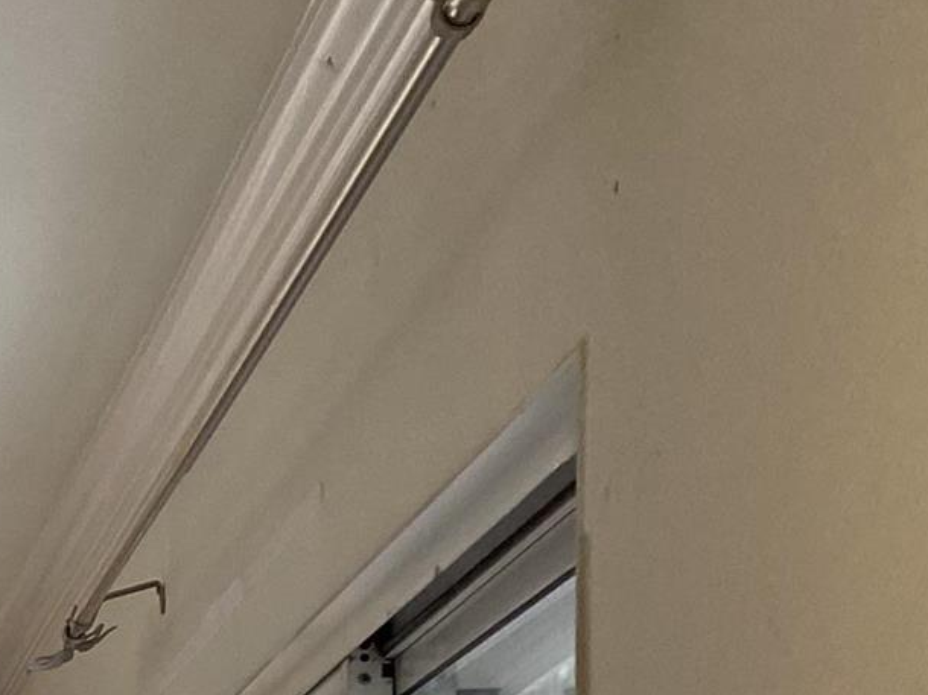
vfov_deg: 10.6
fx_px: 3511
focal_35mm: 131
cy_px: 1233
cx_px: -1191
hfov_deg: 12.4
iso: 80
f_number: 1.8
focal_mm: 4.25
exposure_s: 1/120
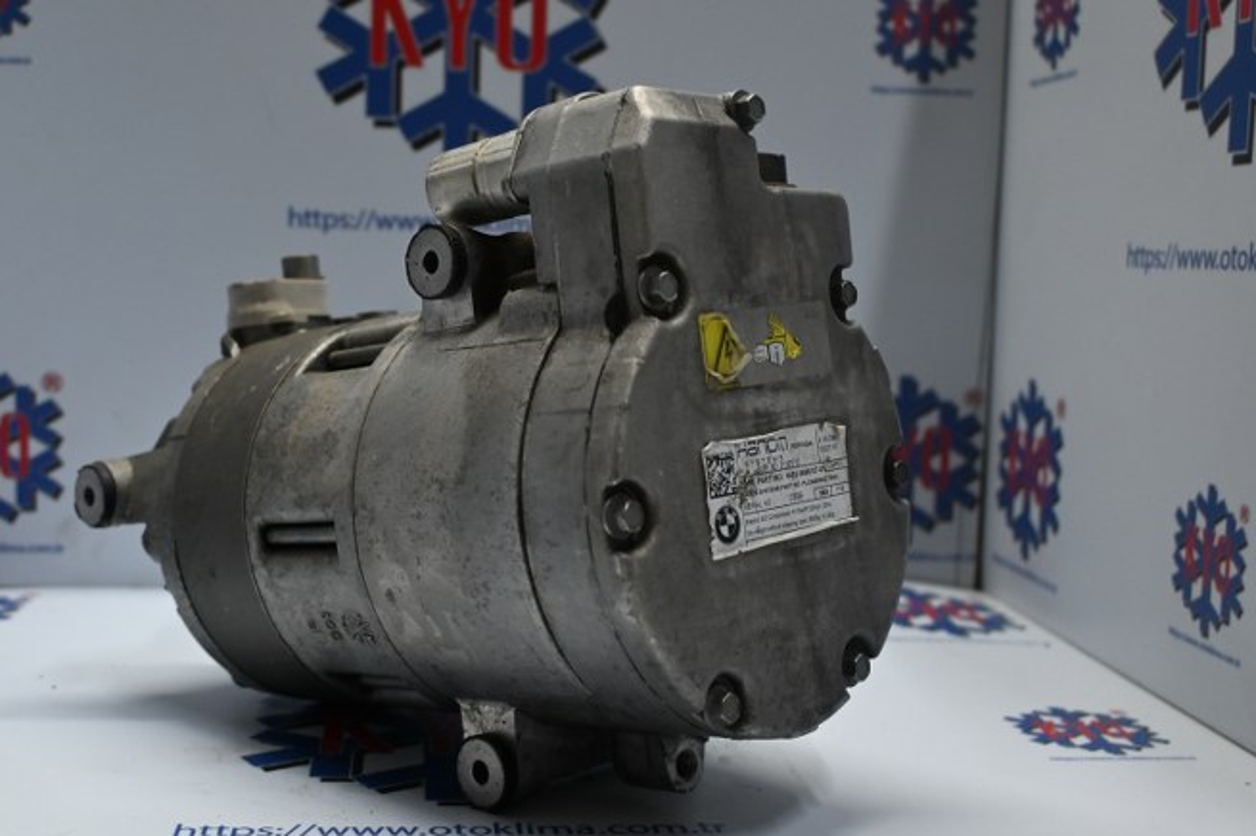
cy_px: 404
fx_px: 1534
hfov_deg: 44.3
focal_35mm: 44
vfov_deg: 30.5
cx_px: 506
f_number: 4.2
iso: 900
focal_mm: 24
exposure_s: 1/125
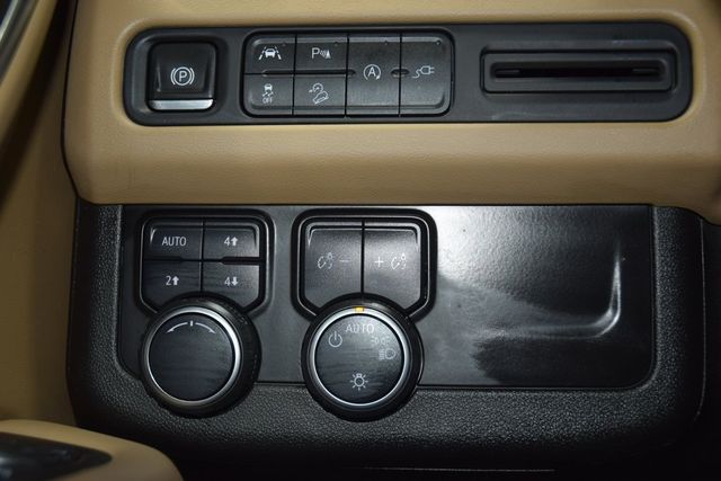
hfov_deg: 38.9
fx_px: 1022
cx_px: 360
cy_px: 240
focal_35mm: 51
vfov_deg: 26.5
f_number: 4
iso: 400
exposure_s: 1/15
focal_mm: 34
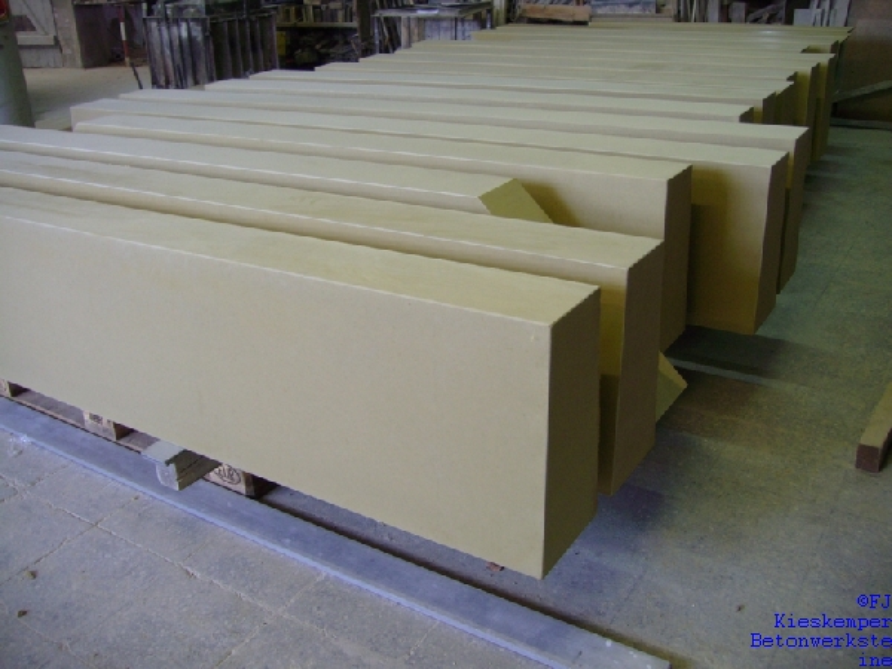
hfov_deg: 52.6
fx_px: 902
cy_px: 334
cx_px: 446
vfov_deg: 40.7
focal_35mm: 35
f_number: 2.8
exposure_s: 1/12.5
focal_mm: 5.8
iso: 100
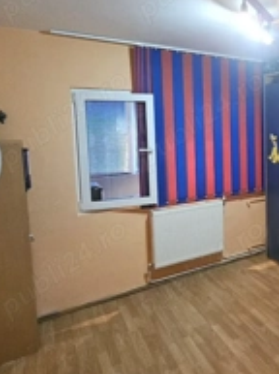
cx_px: 265
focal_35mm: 27
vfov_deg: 64.9
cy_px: 151
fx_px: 291
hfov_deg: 45.0
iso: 800
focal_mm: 2.2
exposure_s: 1/25.1
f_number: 2.2
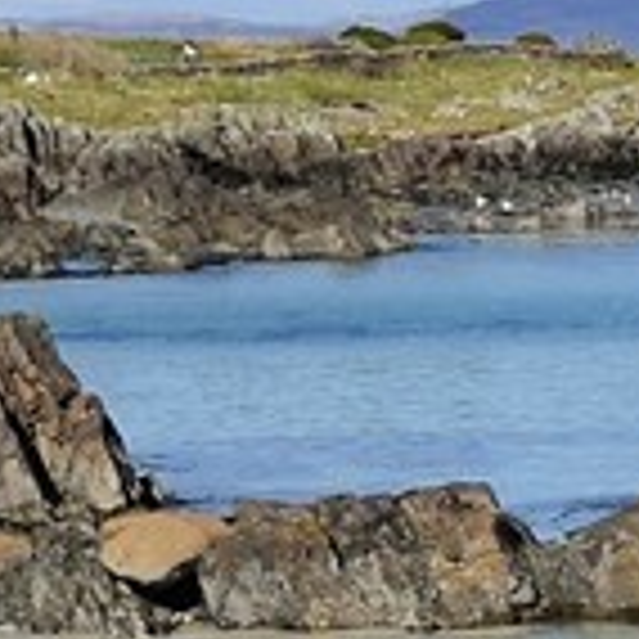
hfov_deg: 5.5
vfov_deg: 6.2
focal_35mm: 277
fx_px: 5785
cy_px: 950
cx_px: 2506
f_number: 16
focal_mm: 29
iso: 200
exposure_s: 1/250
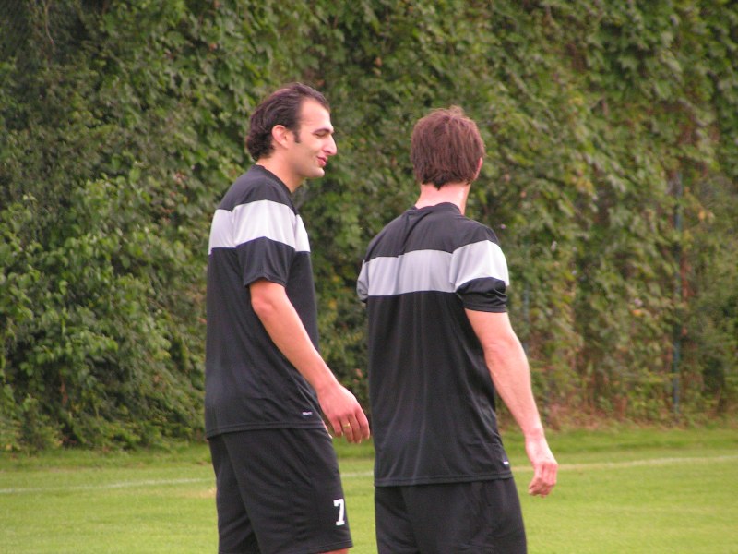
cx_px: 369
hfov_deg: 5.8
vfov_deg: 4.4
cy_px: 277
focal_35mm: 340
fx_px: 7249
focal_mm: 52
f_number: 3.5
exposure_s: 1/320
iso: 200
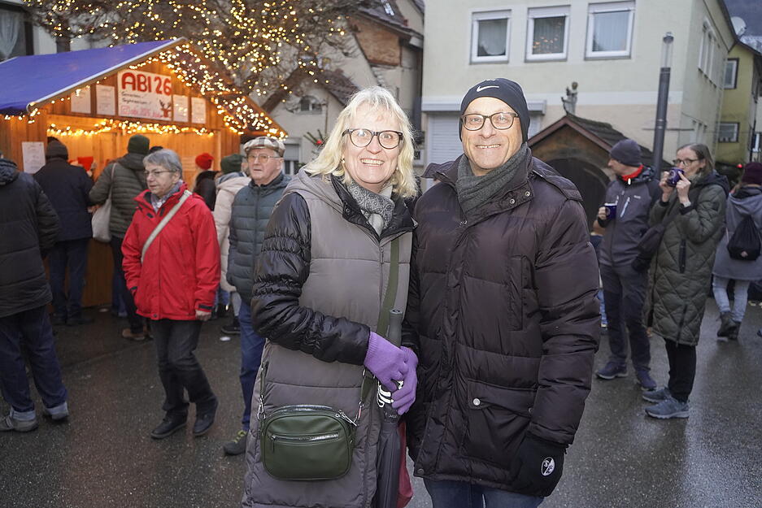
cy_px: 254
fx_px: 614
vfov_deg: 45.0
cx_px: 381
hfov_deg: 63.7
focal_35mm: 29
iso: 4000
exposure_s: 1/160
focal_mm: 29
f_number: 4
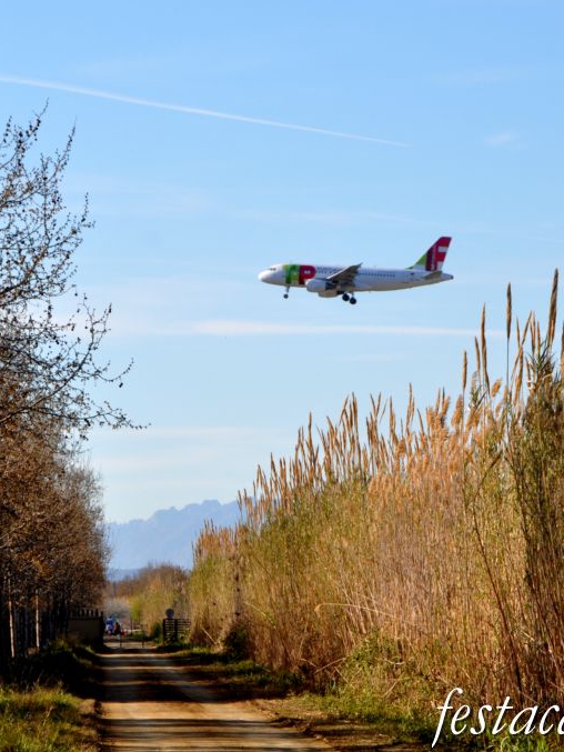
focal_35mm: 229
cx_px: 200
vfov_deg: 8.7
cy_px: 377
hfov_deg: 6.5
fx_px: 4967
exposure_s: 1/320
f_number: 9
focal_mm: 105
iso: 200
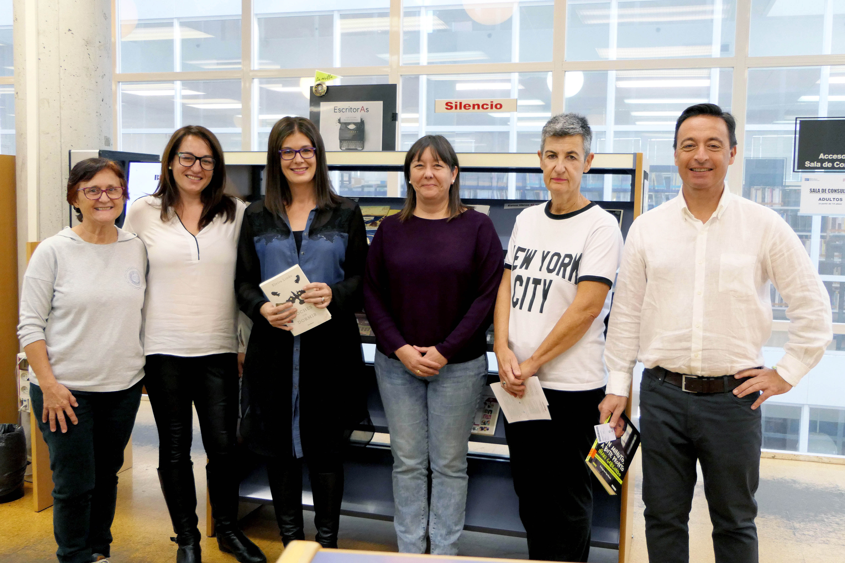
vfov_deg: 36.9
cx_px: 422
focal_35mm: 36
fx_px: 845
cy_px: 282
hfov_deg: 53.1
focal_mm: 13.2
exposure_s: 1/80
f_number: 3.3
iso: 800
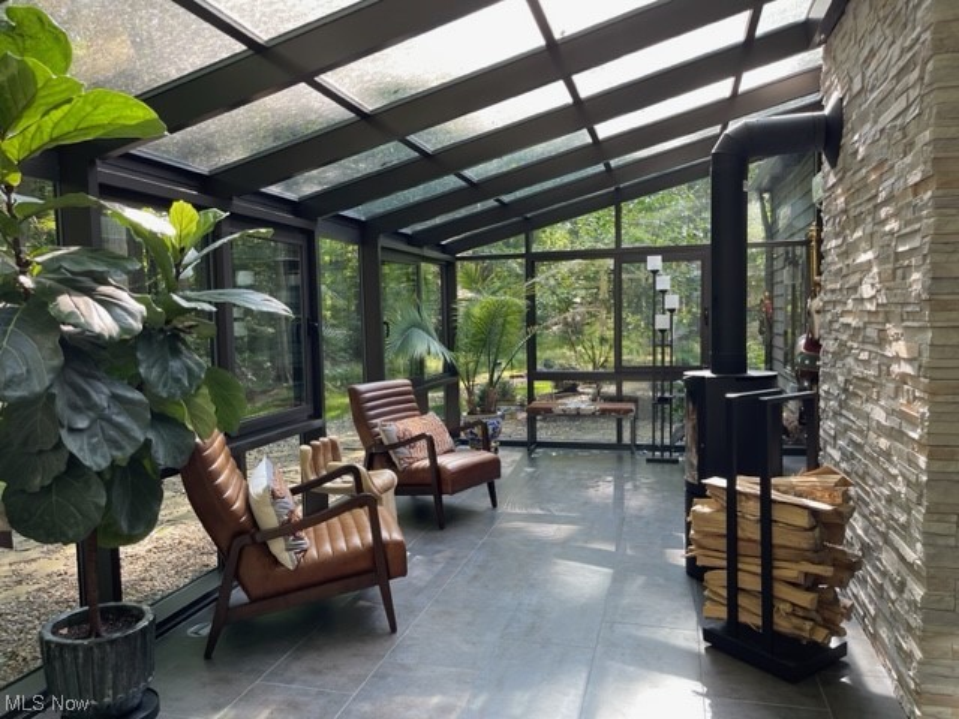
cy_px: 360
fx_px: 720
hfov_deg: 67.3
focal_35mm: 26
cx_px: 480
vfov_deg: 53.1
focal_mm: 5.1
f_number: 1.6
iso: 100
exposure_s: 1/121
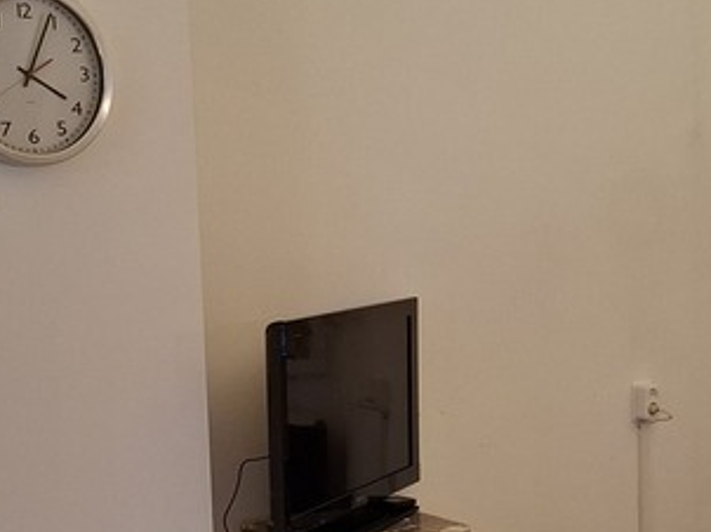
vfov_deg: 18.5
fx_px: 1601
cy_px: 513
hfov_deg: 25.0
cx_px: 384
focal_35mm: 78
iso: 320
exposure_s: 1/33
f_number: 1.8
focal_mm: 5.54
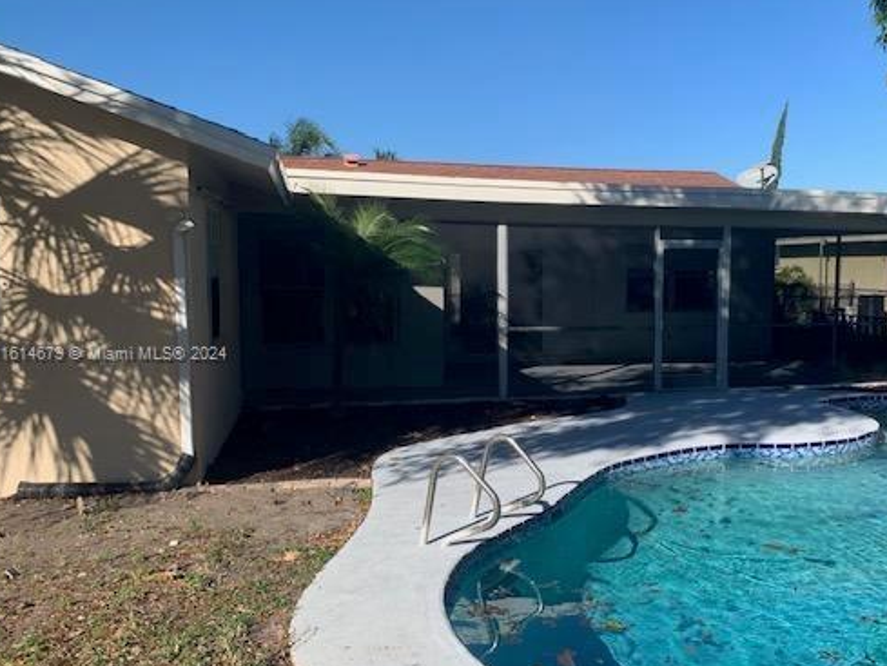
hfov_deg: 53.3
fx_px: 871
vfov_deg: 41.8
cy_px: 356
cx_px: 557
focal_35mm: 34
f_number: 1.8
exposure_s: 1/1992
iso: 25
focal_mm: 4.25
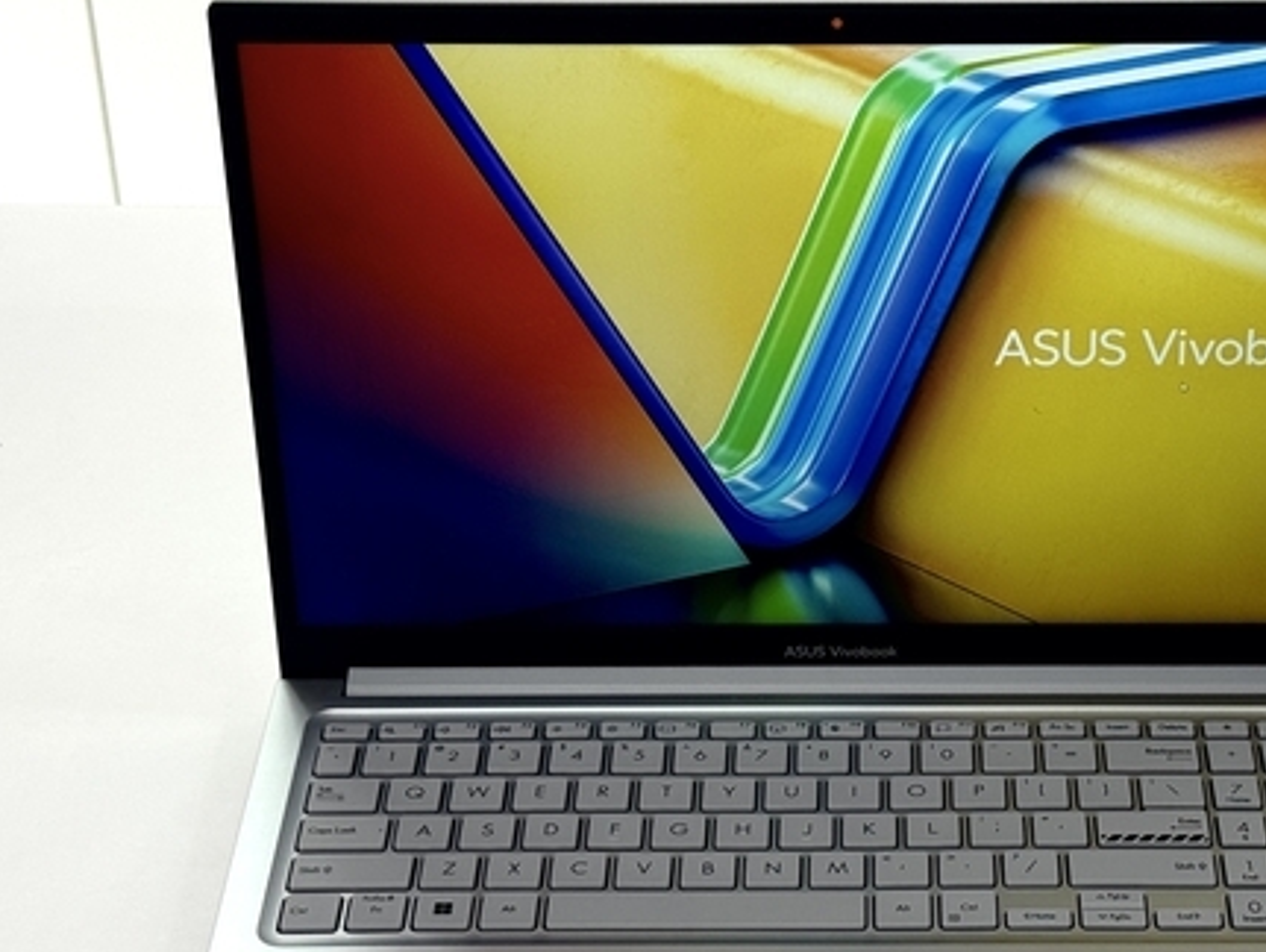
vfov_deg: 16.6
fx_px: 3258
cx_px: 872
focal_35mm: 89
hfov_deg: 21.9
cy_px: 620
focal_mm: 6.76
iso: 64
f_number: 1.78
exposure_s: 1/156
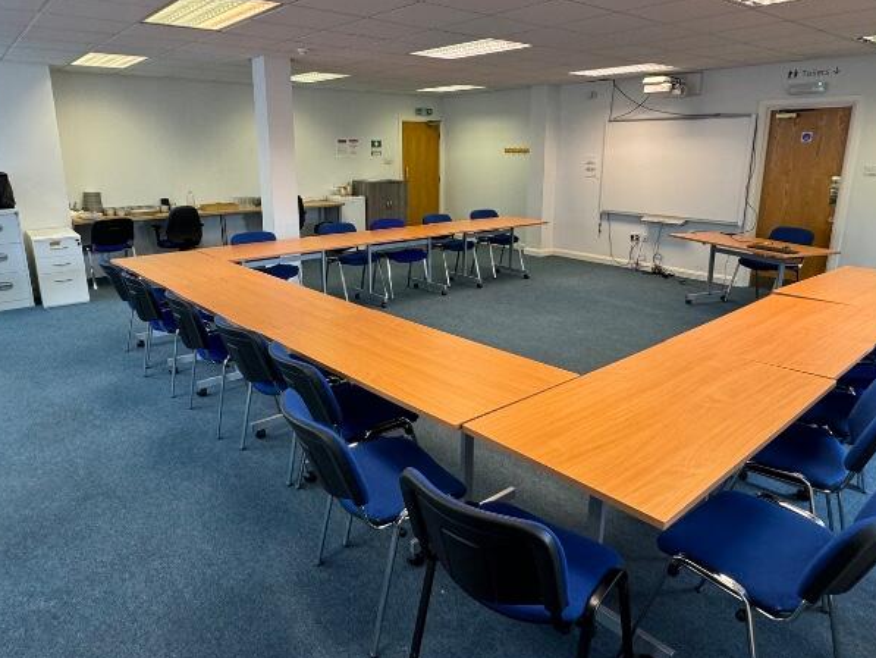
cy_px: 301
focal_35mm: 24
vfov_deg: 56.8
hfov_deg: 71.6
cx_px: 427
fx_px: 607
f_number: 2.2
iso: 160
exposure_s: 1/100
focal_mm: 2.22
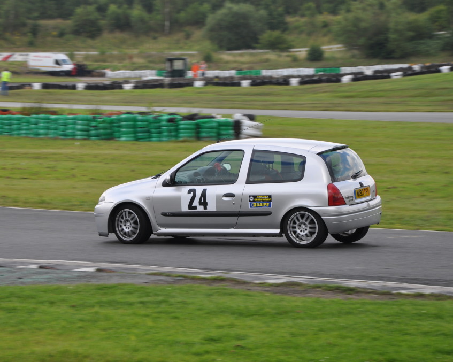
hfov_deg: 10.8
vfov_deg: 8.7
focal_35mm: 179
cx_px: 197
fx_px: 2393
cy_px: 181
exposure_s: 1/250
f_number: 8
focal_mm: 105
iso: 200
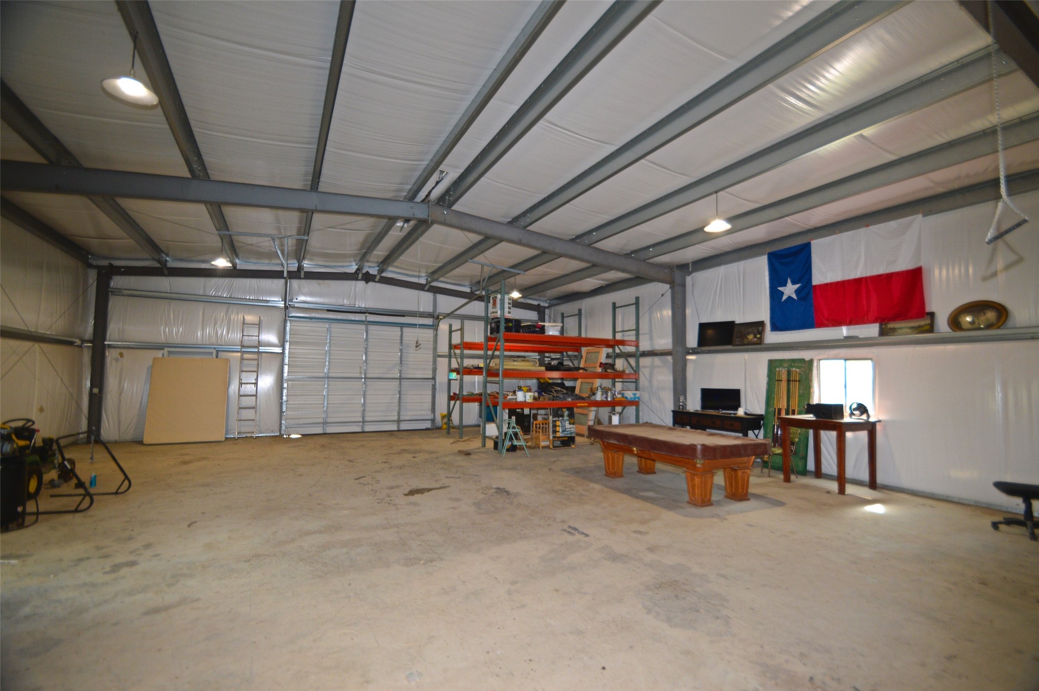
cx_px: 520
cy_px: 346
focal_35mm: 15
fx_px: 433
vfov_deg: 77.2
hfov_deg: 100.4
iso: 200
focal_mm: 10
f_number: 3.5
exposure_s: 1/25
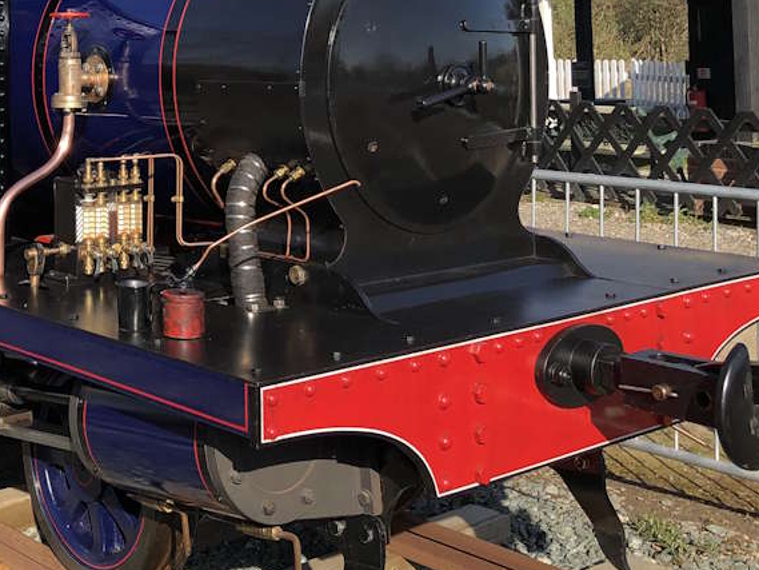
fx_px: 1382
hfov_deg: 29.7
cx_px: 113
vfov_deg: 22.5
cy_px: 9
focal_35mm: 63
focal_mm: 3.99
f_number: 1.8
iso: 20
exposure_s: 1/1230
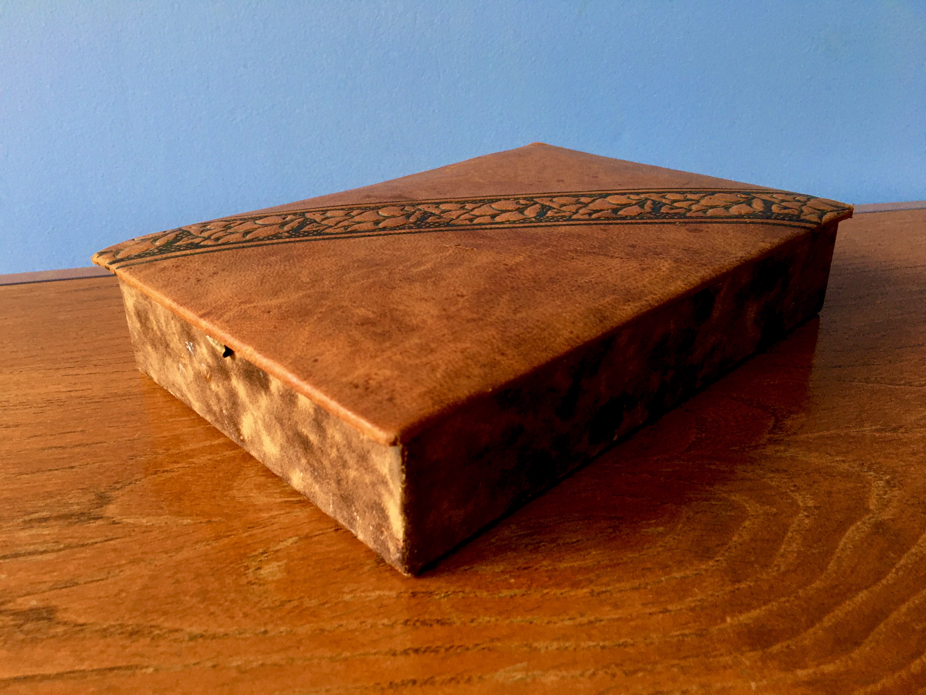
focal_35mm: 29
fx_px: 776
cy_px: 348
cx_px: 463
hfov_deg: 61.7
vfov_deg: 48.2
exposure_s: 1/17
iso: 50
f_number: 2.2
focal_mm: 4.15
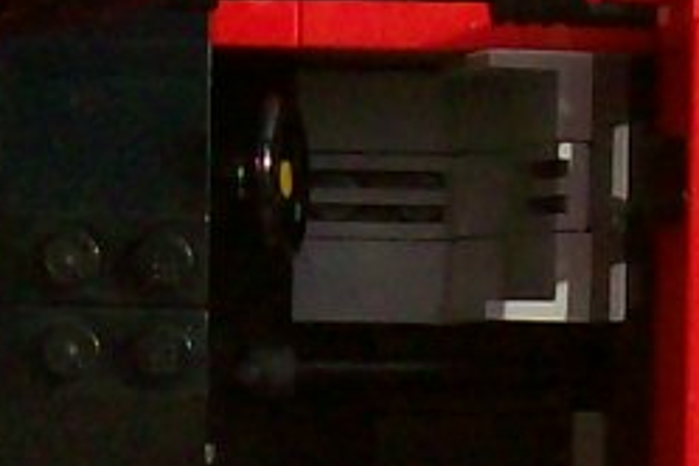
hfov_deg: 8.5
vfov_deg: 5.7
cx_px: 452
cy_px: 480
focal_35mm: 241
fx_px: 4679
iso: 80
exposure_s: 1/618
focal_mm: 6
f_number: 4.8
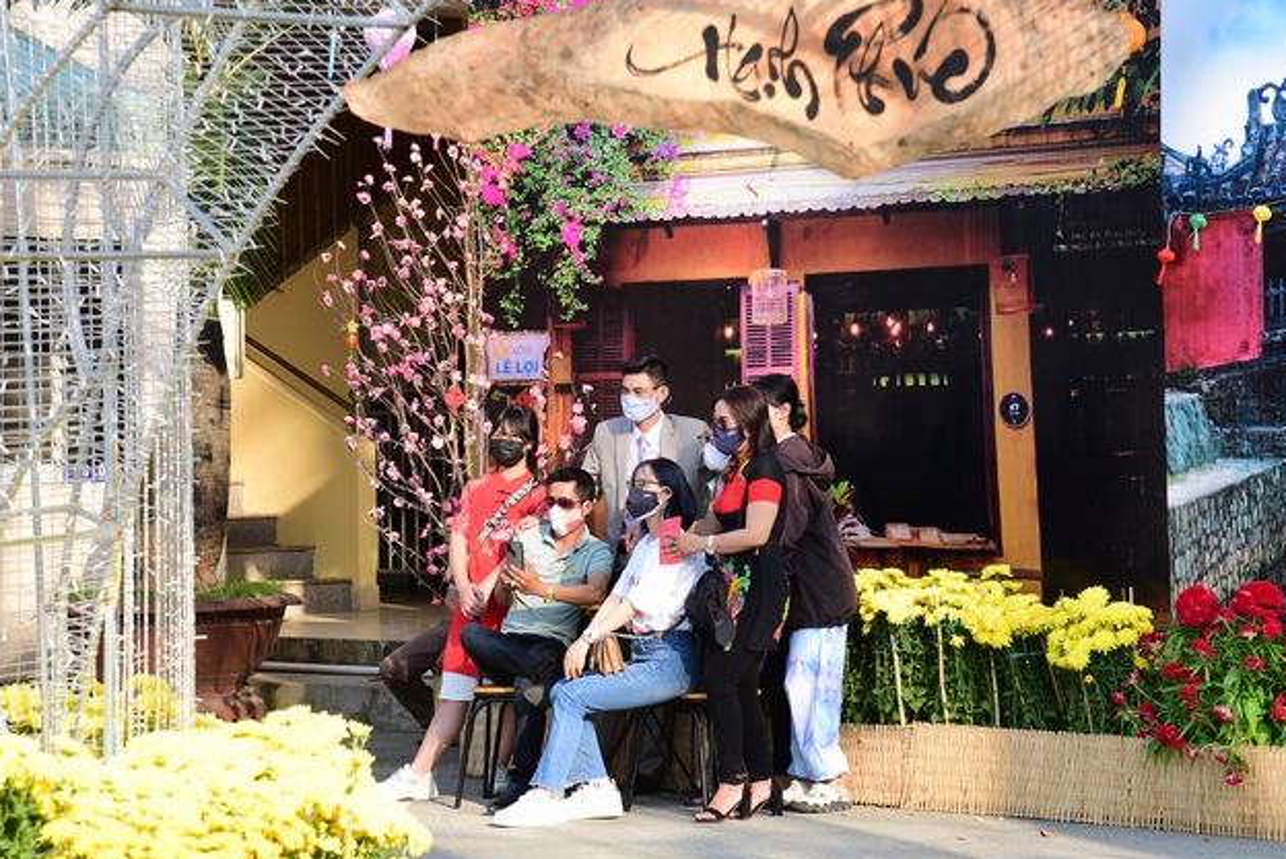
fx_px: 4468
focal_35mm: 125
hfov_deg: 16.4
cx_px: 668
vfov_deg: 11.0
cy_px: 426
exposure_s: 1/100
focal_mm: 120
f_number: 10
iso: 320
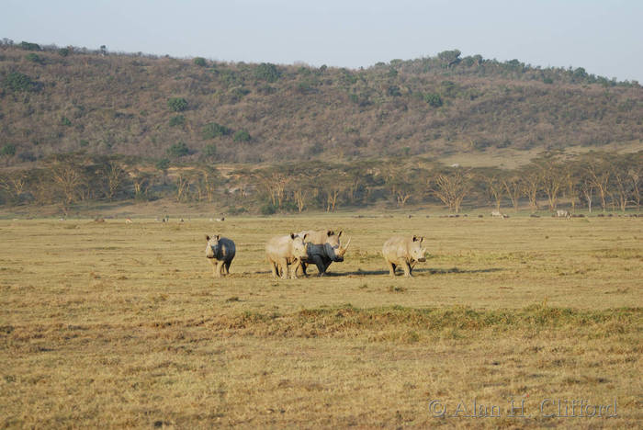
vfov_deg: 8.3
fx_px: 2949
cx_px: 322
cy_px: 215
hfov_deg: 12.4
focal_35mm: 165
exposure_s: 1/400
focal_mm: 110
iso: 250
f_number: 5
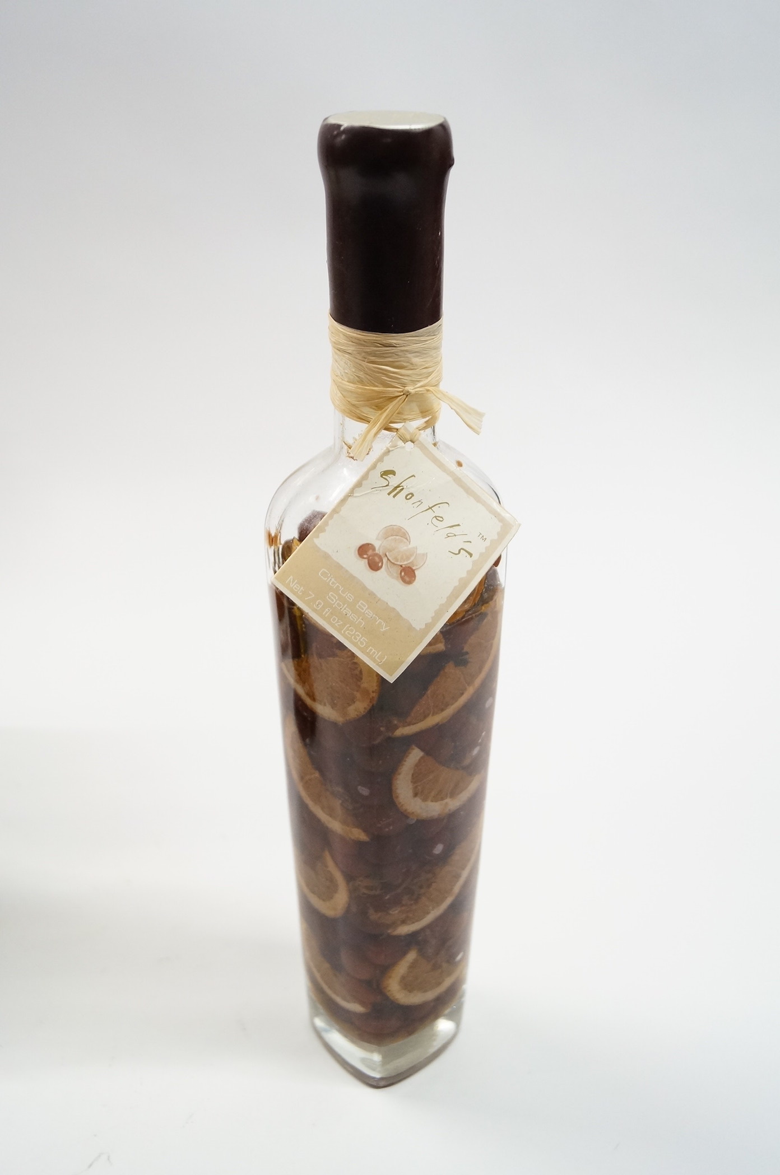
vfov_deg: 57.3
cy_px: 588
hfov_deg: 39.8
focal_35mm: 33
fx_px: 1076
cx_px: 390
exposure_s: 1/60
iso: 1250
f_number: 4
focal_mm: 22
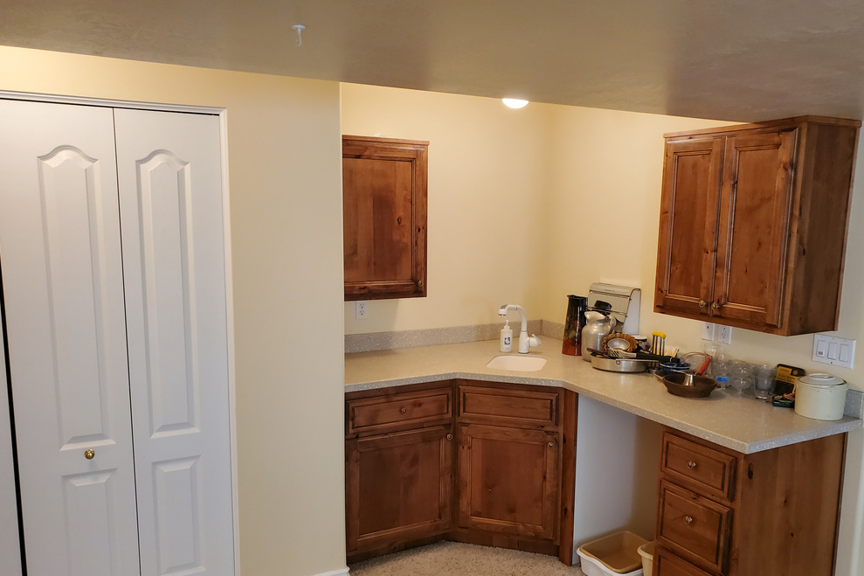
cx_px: 427
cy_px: 316
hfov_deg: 65.5
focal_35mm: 28
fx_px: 672
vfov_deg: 46.3
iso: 250
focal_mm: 4.3
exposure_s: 1/40
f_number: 2.4
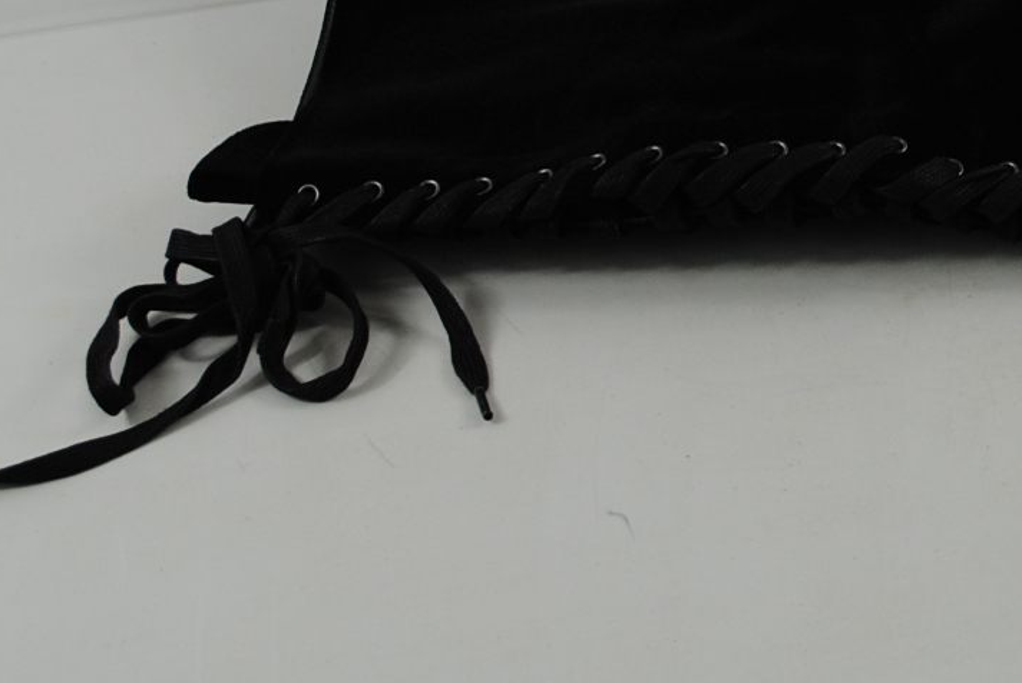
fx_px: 3240
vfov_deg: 11.9
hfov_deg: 17.5
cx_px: 1048
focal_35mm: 114
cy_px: -59
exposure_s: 1/100
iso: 200
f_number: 5
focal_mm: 28
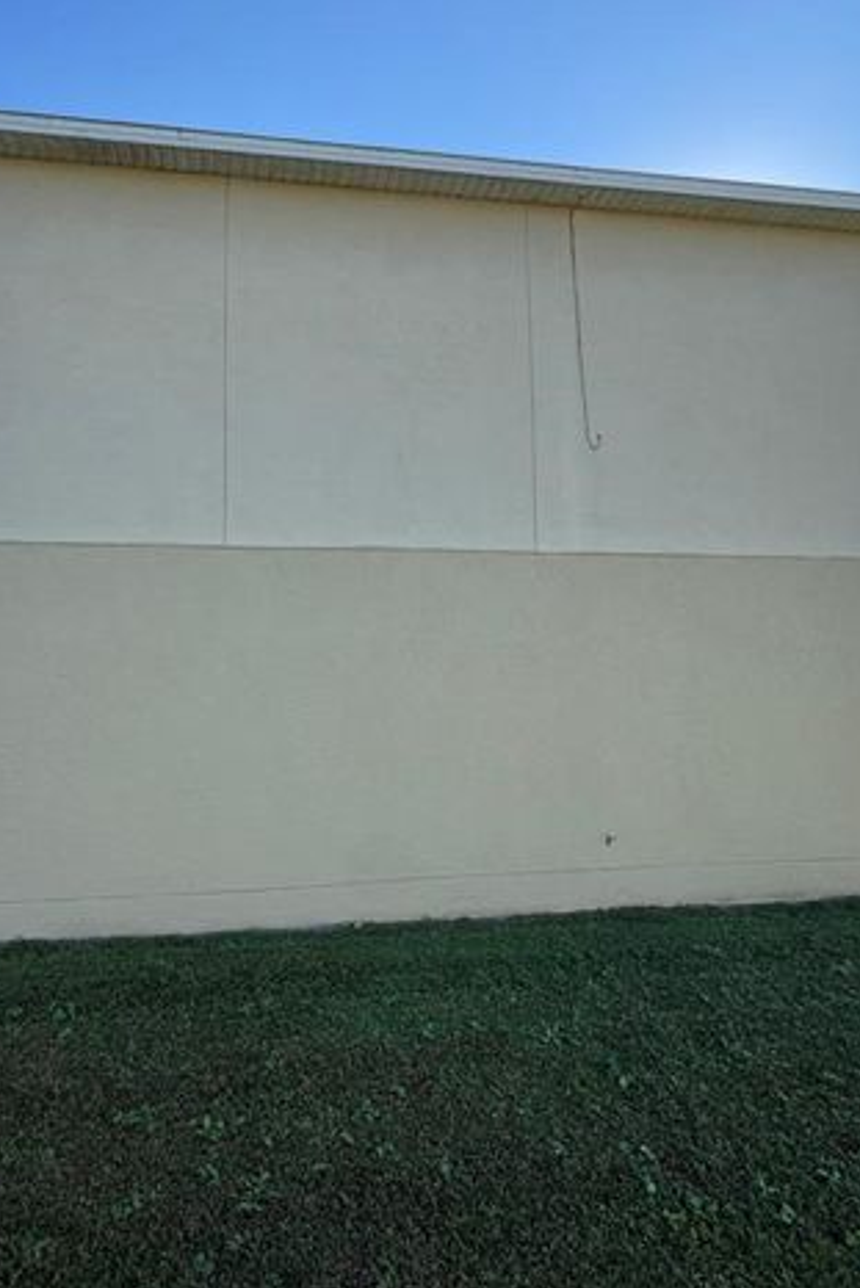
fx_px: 788
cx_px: 355
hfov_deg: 56.9
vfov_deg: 78.6
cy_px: 630
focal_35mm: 22
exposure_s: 1/573
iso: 50
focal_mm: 2.22
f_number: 2.2
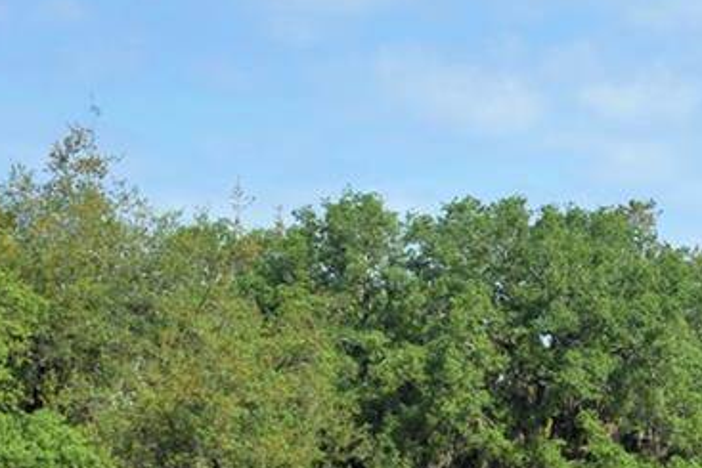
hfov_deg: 10.2
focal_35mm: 196
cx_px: 1018
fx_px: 3823
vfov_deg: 7.0
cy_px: 581
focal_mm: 30
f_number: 7.1
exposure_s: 1/250
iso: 100
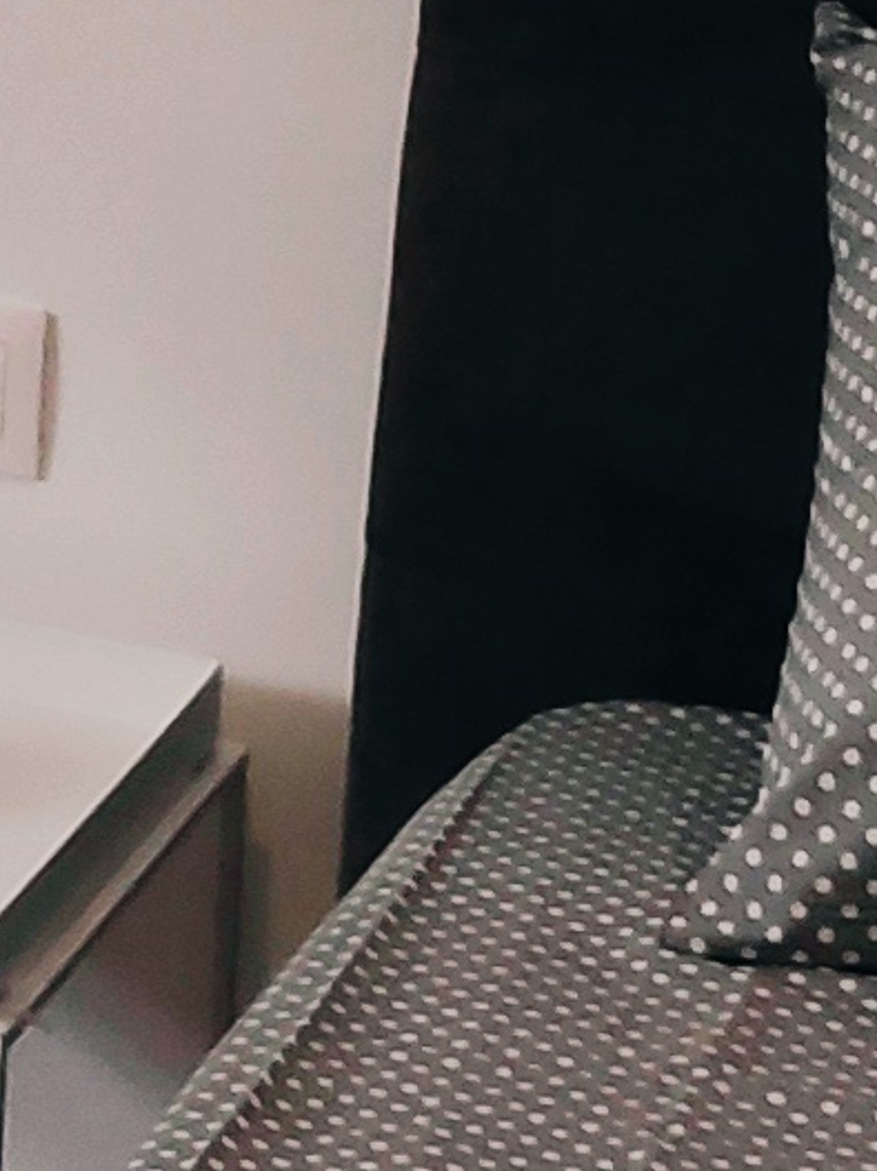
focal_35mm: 153
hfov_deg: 9.3
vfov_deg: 12.0
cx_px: -591
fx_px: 5170
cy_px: -844
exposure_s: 1/100
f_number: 1.9
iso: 304
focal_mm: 3.94
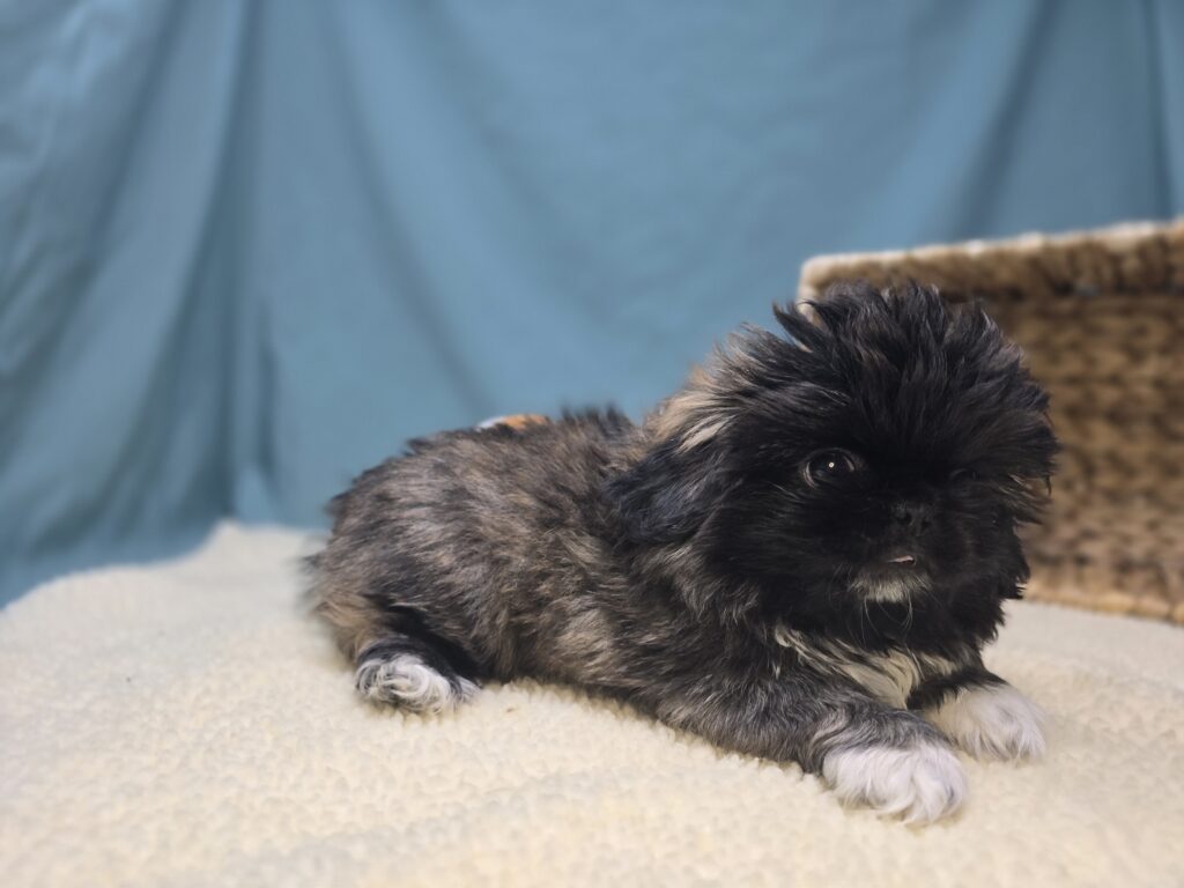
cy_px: 444
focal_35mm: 23
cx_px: 592
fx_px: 787
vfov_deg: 58.9
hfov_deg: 73.9
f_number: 1.7
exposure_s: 1/120
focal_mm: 6.3
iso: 64
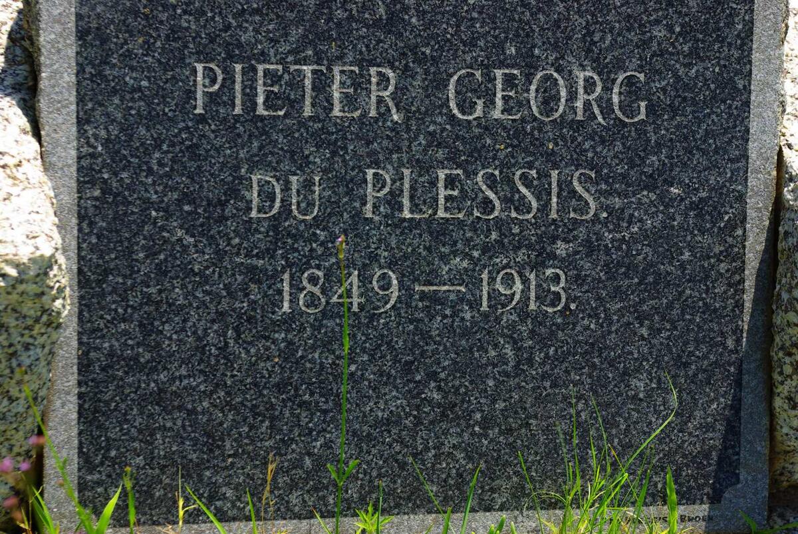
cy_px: 267
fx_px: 1831
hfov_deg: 24.6
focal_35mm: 82
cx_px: 399
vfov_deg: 16.6
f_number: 9.5
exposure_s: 1/180
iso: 100
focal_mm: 55
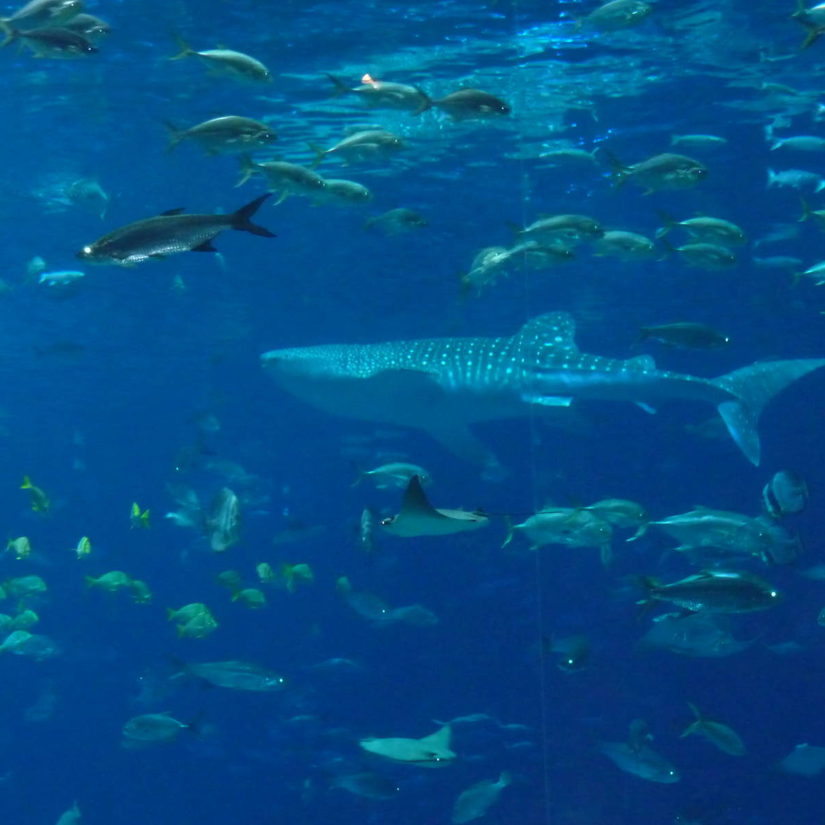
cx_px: 494
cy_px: 412
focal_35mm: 85
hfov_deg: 20.4
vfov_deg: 20.4
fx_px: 2292
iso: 800
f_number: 4.6
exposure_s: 1/40
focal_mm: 12.2
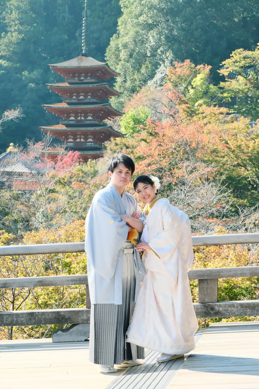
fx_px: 949
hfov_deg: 15.5
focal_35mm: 88
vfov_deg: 23.1
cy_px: 193
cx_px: 130
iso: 800
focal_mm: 57.9
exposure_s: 1/250
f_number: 8
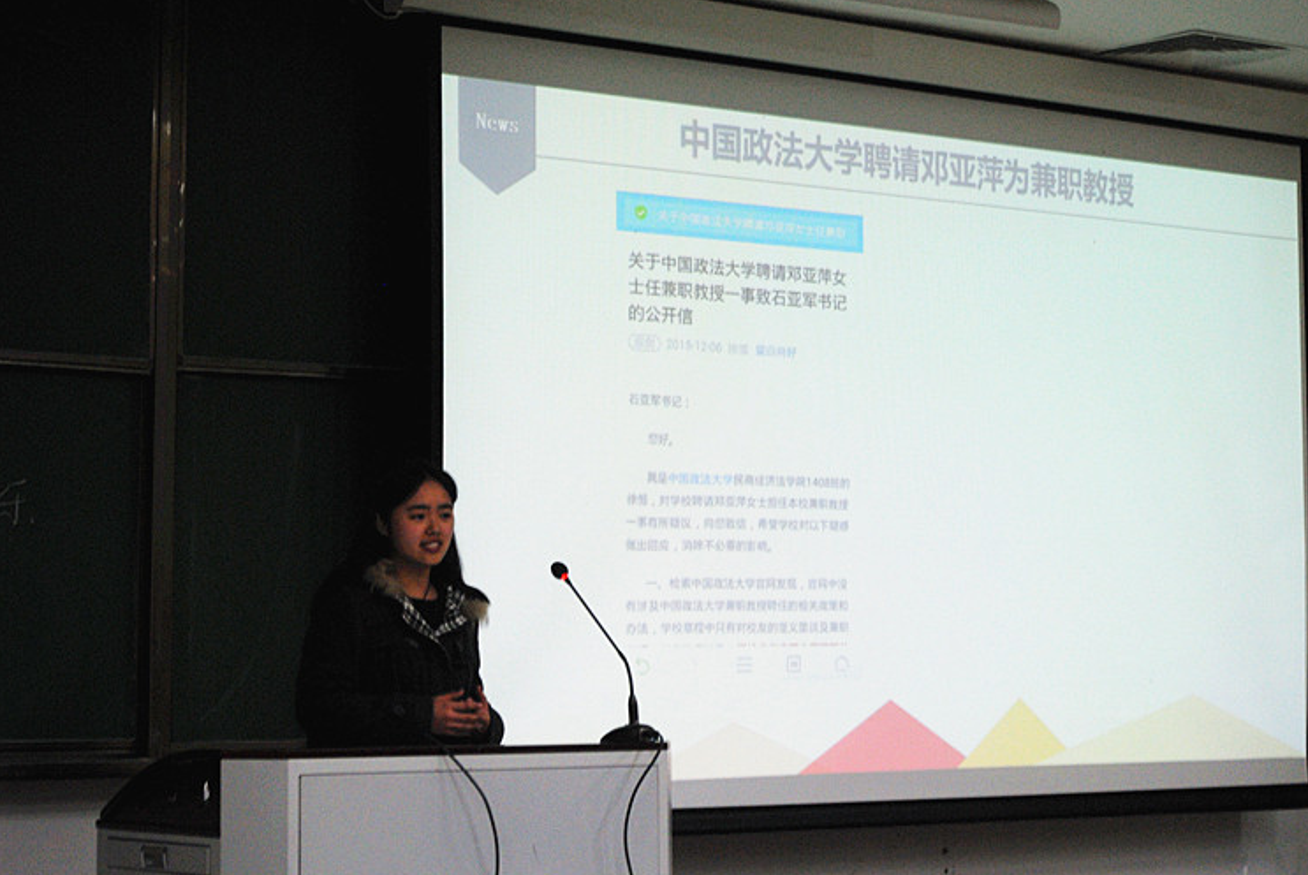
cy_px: 445
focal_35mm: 84
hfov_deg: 24.2
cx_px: 699
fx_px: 3055
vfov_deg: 16.3
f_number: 6.3
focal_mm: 52
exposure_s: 1/30
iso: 720
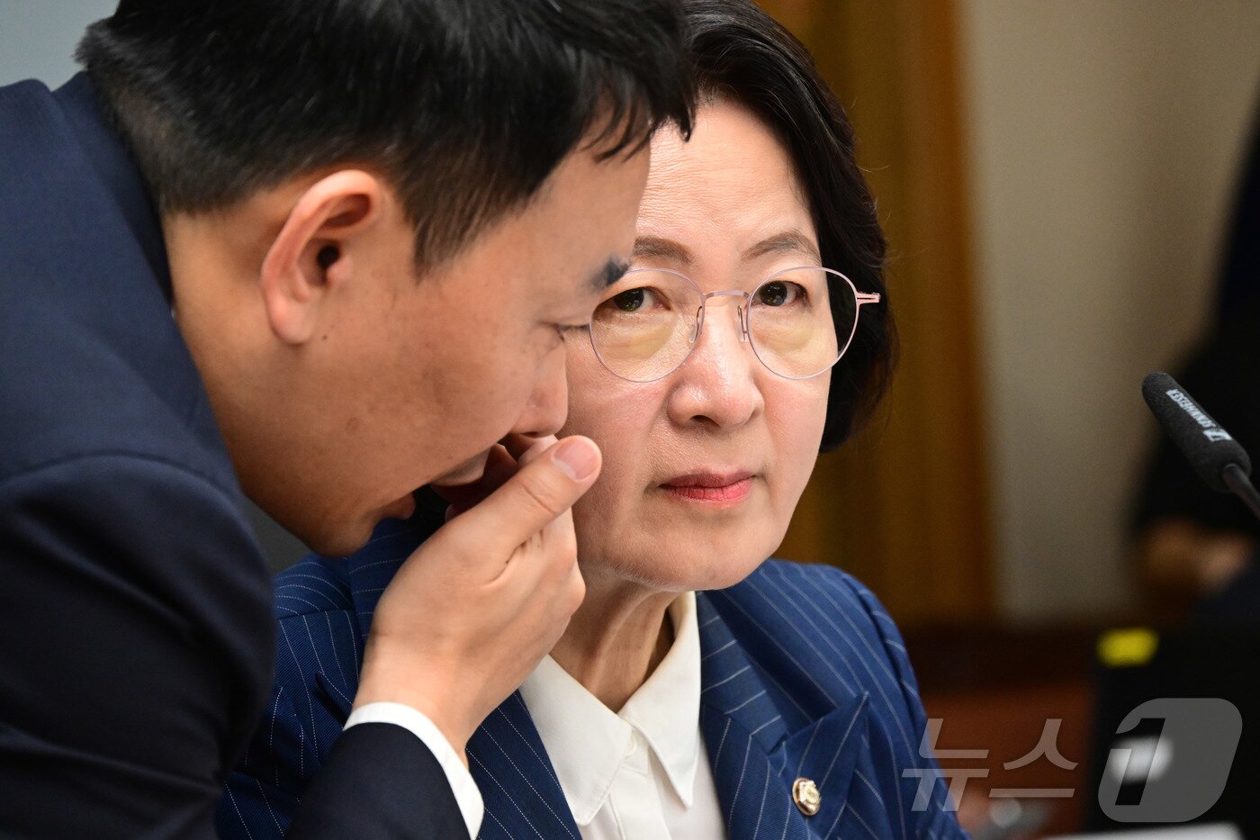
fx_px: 6474
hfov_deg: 11.1
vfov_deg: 7.4
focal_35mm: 185
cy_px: 420
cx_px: 630
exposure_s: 1/250
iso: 5000
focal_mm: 185
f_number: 8
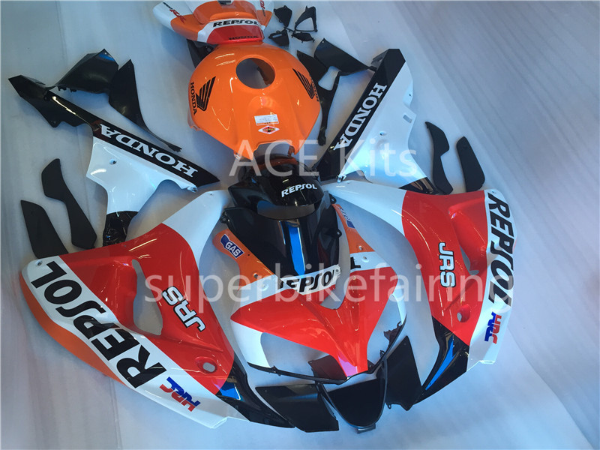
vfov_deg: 48.2
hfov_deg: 61.7
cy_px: 225
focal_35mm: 29
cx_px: 300
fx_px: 503
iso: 32
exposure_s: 1/40
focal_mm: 4.15
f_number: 2.2
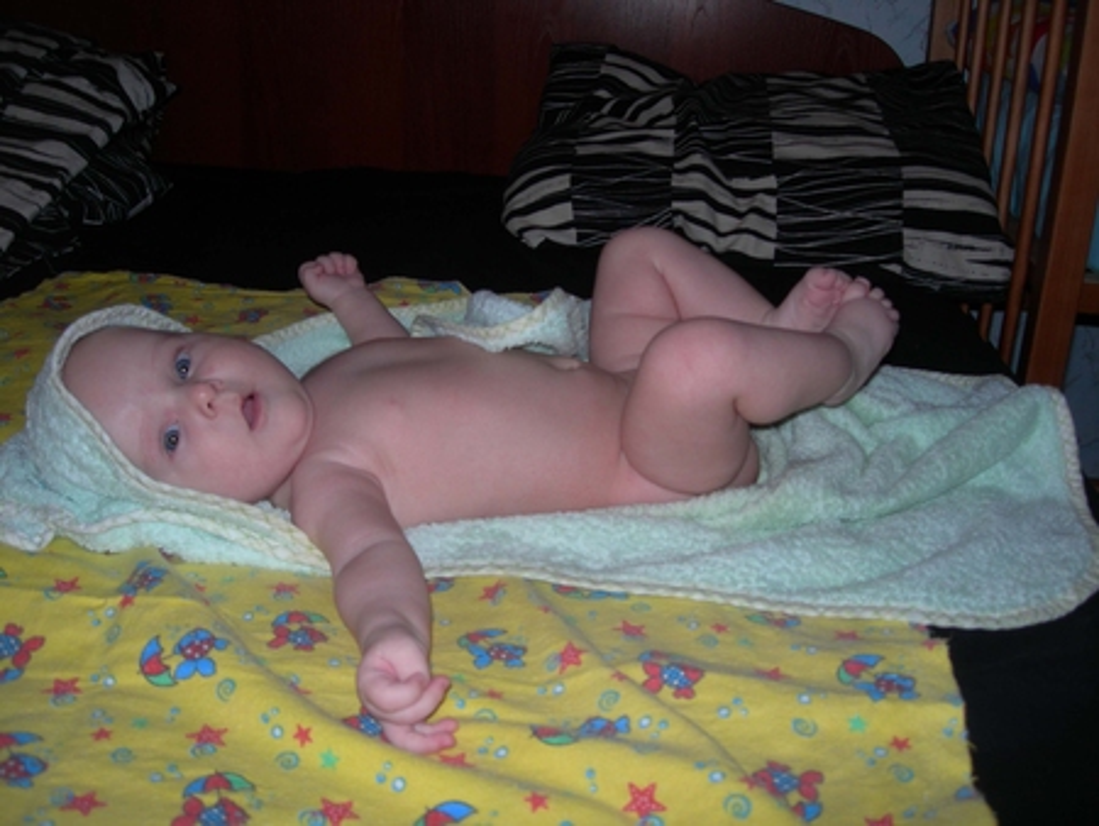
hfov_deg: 49.0
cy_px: 413
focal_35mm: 38
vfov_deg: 37.8
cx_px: 550
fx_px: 1207
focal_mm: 7.8
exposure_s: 1/60.1
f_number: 2.8
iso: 50
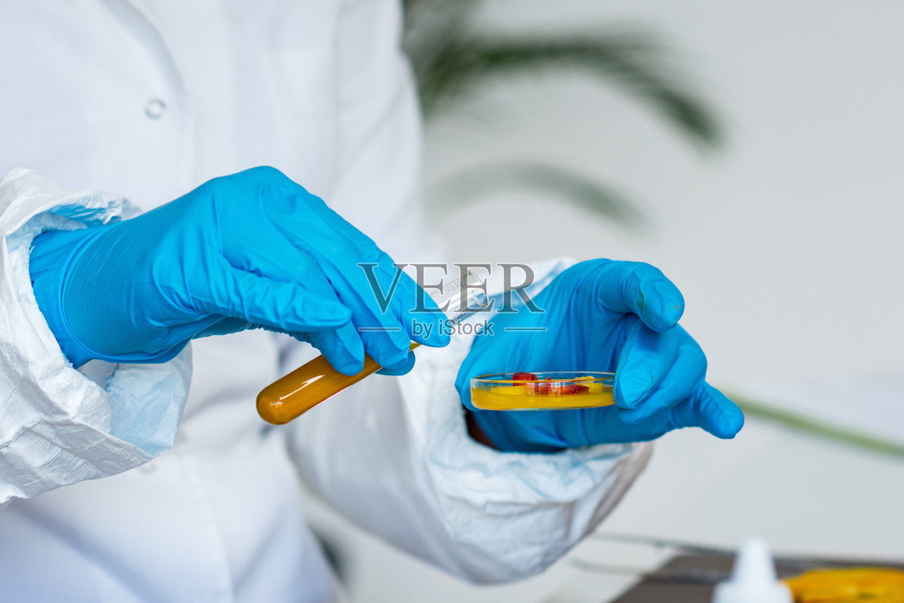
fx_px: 2135
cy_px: 302
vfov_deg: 16.1
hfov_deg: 23.9
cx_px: 452
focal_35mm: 85
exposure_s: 1/200
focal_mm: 85
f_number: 3.2
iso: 200
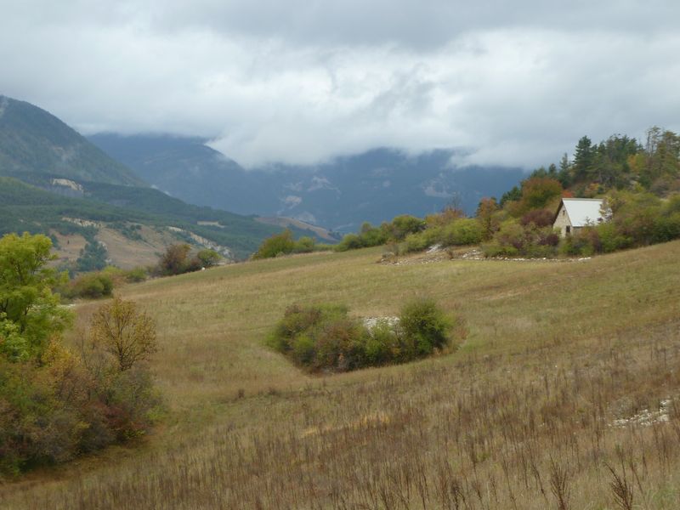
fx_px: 1238
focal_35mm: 63
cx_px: 340
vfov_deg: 23.3
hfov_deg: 30.7
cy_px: 255
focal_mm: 10.3
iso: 80
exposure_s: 1/100
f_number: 4
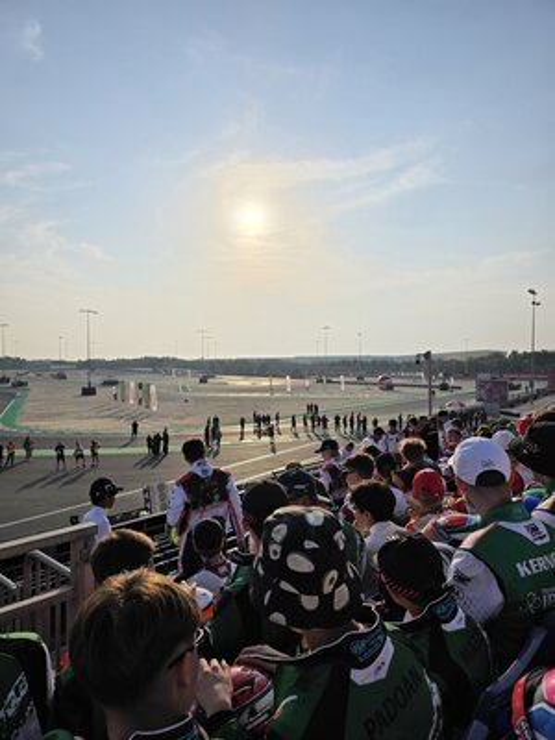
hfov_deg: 58.9
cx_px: 278
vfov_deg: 73.9
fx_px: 492
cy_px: 370
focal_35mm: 23
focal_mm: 6.3
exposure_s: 1/7944
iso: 20
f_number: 1.7
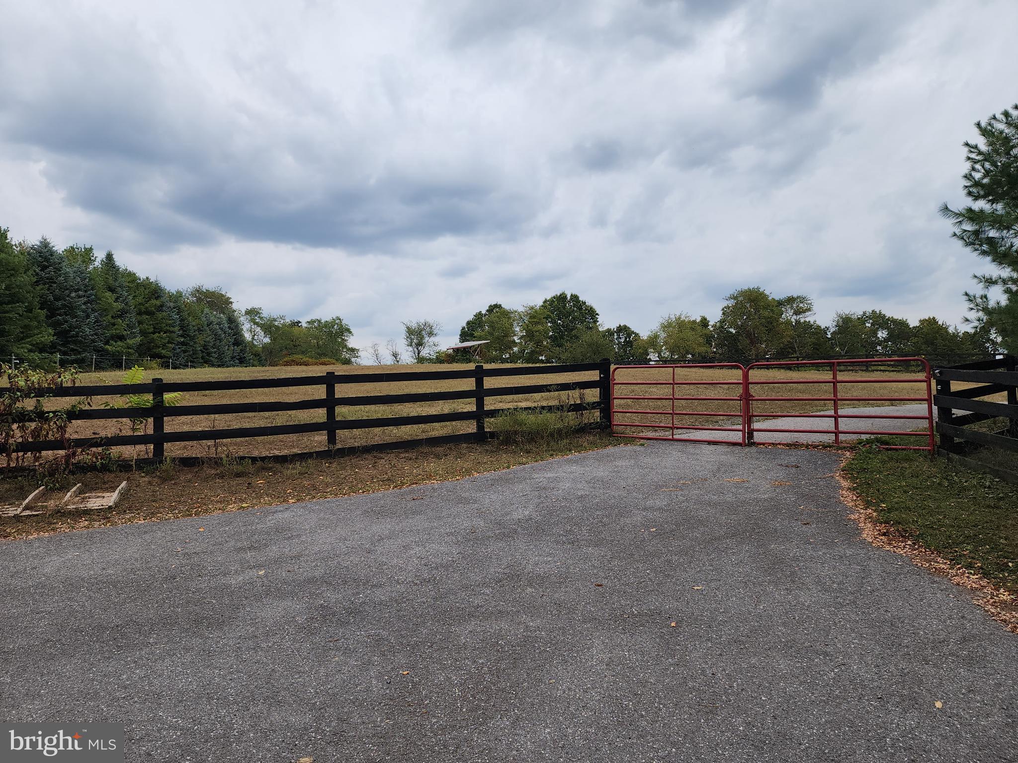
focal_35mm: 23
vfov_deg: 58.9
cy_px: 382
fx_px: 676
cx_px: 509
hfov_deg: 73.9
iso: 12
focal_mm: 6.4
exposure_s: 1/619
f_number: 1.8
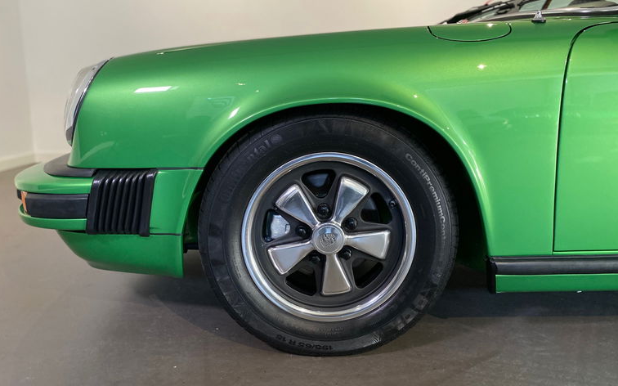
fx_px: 471
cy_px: 177
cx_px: 306
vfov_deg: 44.5
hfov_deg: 66.5
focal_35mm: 28
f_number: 1.8
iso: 250
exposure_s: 1/60
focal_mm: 4.25
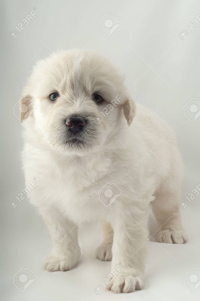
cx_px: 100
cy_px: 150
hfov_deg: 18.1
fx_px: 627
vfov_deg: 27.0
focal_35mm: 75
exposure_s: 1/160
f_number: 18
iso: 100
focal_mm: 50
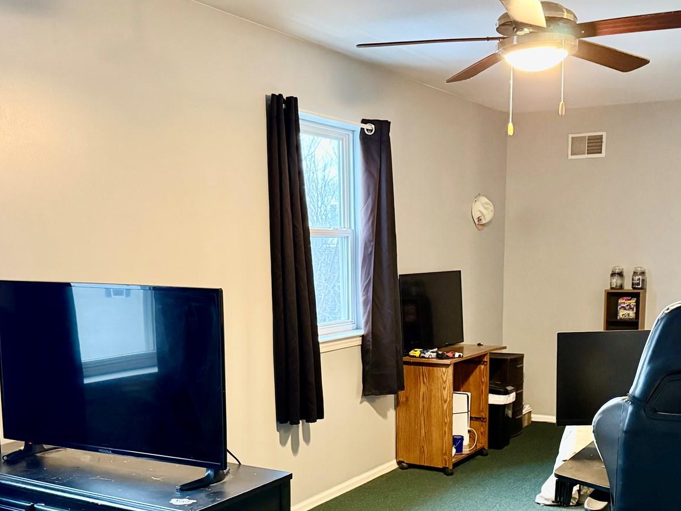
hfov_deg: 44.6
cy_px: 379
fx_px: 826
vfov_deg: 33.7
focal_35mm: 42
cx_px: 402
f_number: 1.78
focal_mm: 6.76
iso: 800
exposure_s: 1/40
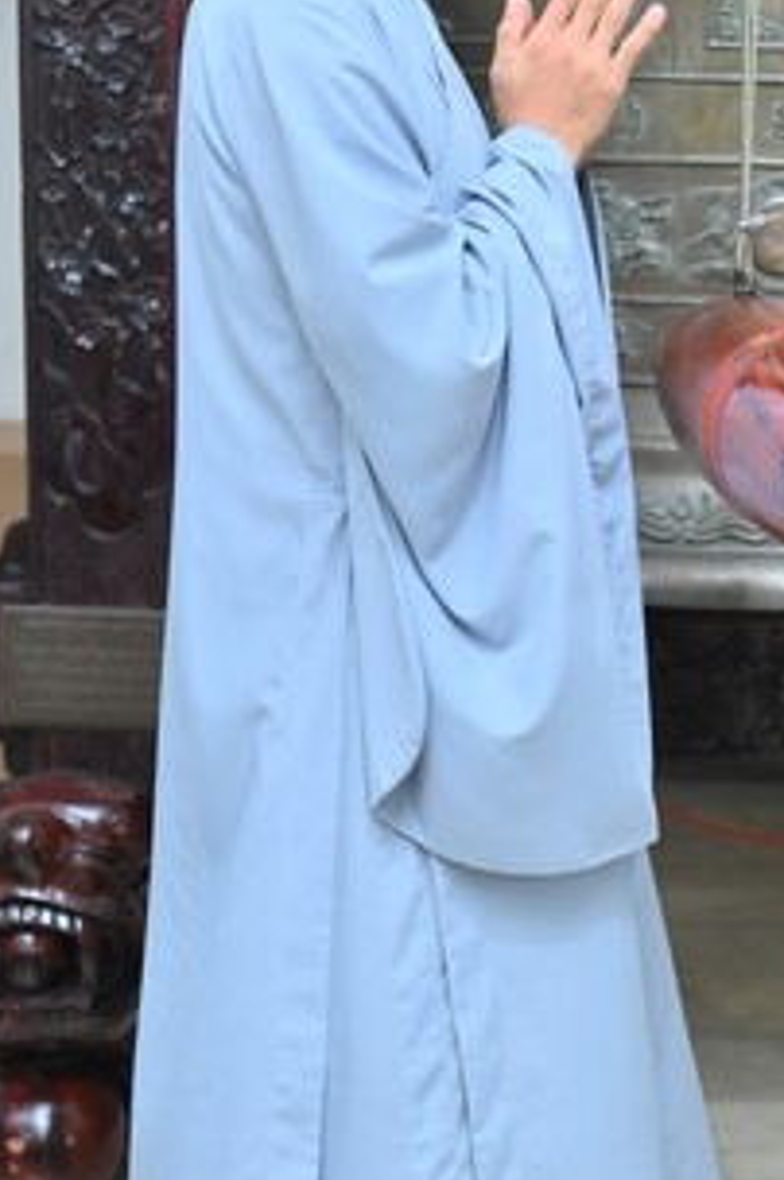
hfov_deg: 14.3
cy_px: 377
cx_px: 796
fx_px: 3077
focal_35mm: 94
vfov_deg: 21.6
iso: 1600
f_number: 4.5
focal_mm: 44
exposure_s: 1/50
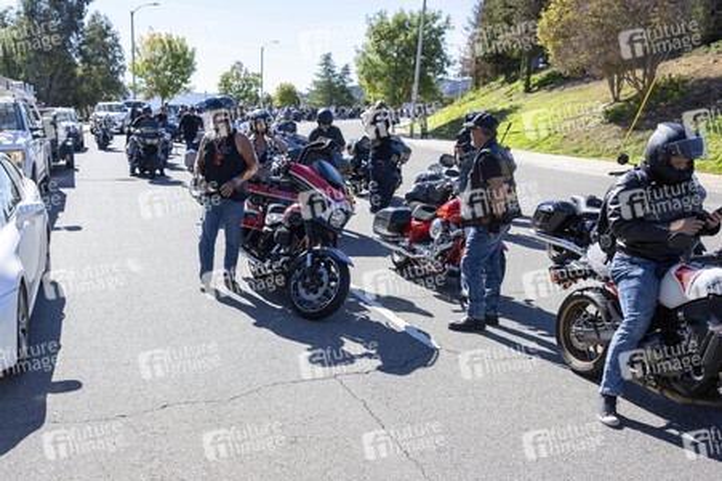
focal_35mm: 27
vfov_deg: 47.9
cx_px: 361
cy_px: 240
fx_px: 541
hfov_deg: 67.4
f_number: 5.6
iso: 100
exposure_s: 1/200
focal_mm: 27
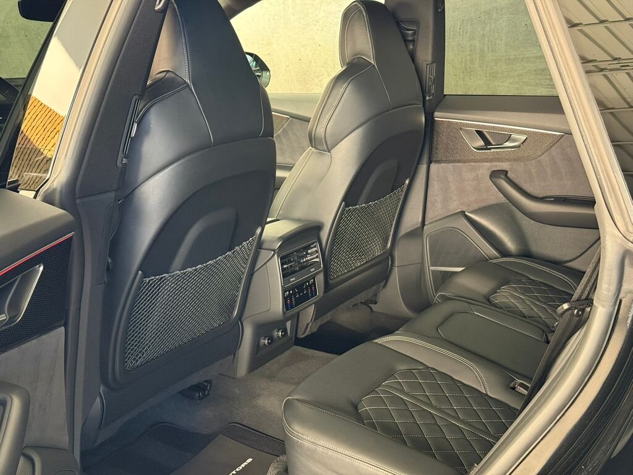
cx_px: 316
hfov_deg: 39.7
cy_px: 238
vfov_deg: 30.3
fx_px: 878
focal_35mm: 48
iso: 250
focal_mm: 6.76
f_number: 1.78
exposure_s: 1/53
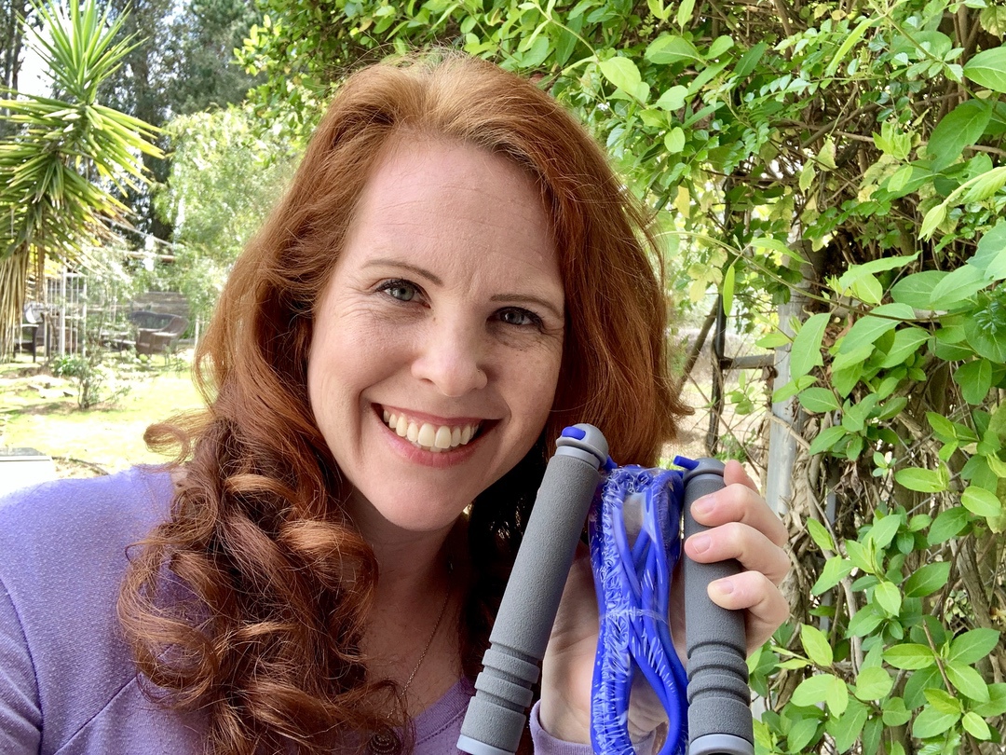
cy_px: 378
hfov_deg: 56.8
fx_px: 930
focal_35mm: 32
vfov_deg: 44.2
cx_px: 503
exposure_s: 1/120
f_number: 2.2
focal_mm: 2.87
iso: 25
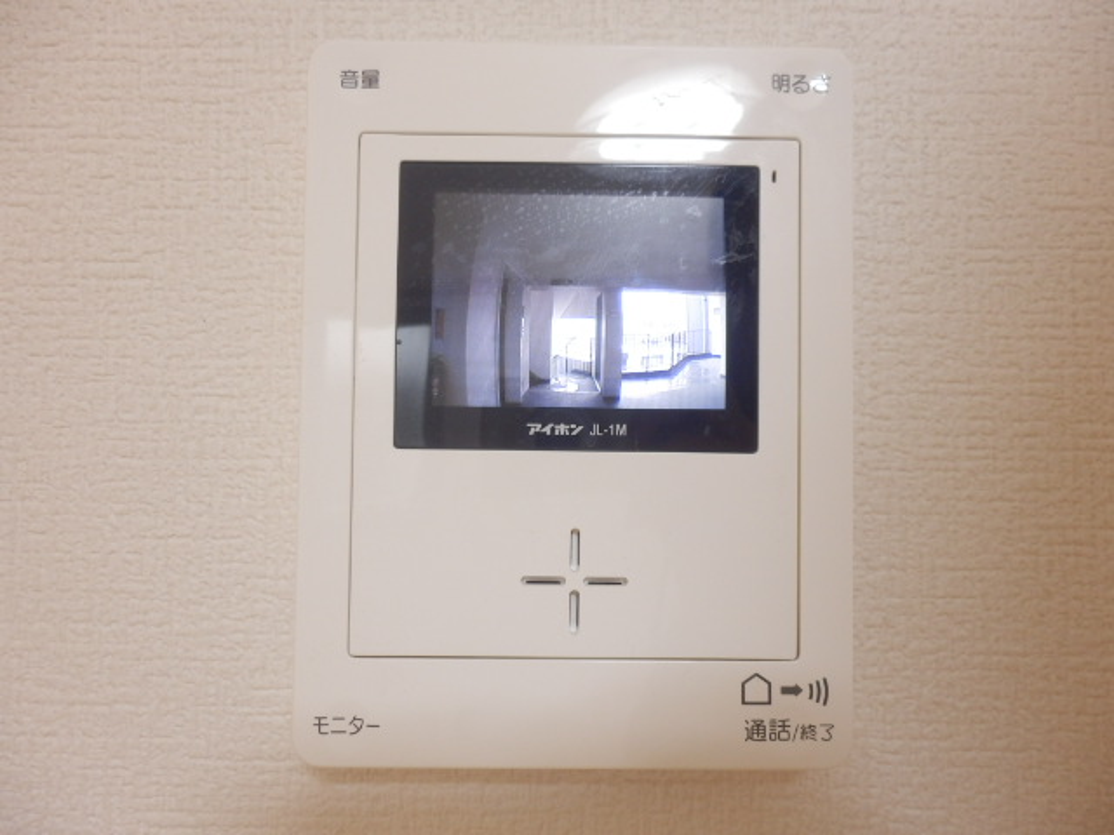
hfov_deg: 71.6
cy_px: 418
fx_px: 772
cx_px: 557
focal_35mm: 24
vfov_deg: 56.8
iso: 200
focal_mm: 4.2
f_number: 3
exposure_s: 1/30
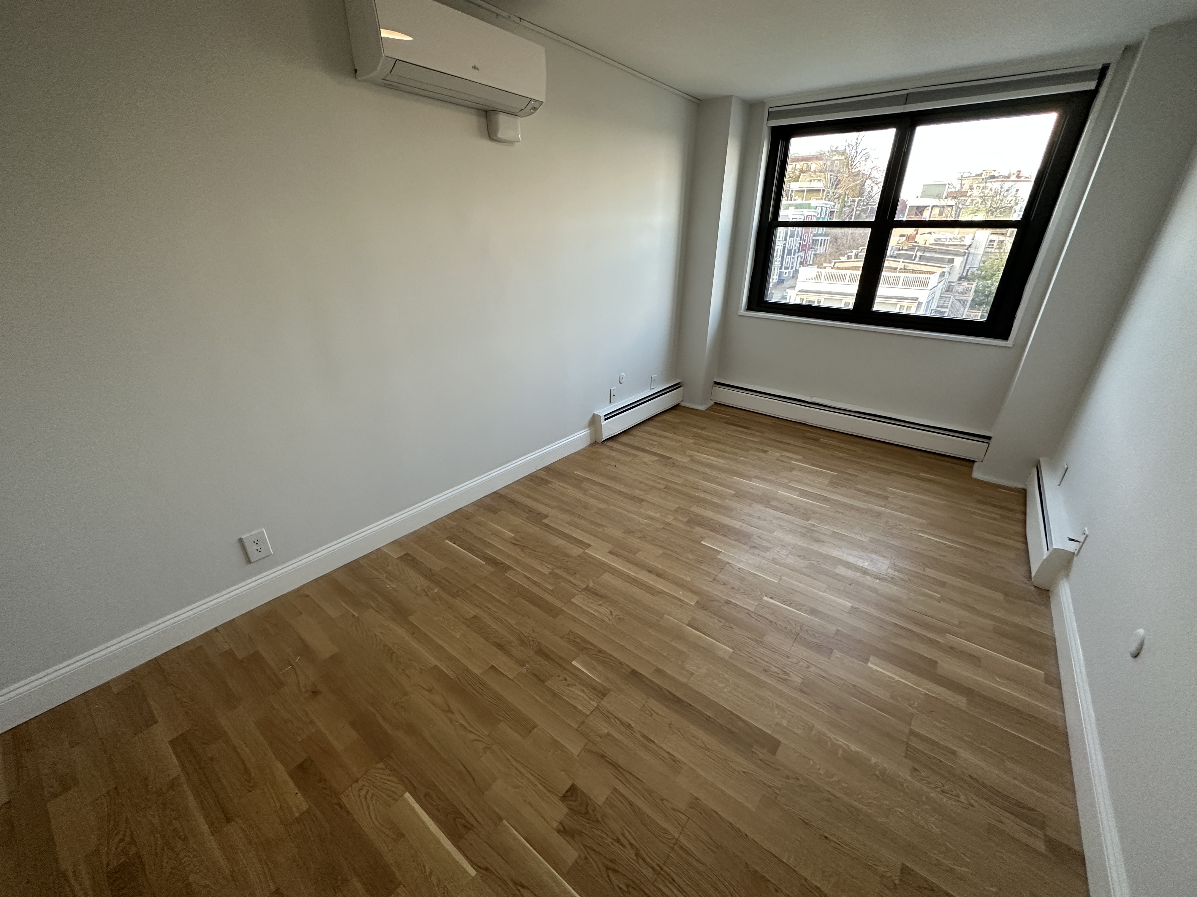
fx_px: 484
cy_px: 448
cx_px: 598
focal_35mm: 14
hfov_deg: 102.1
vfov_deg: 85.7
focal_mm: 2.22
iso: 250
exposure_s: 1/120
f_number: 2.2
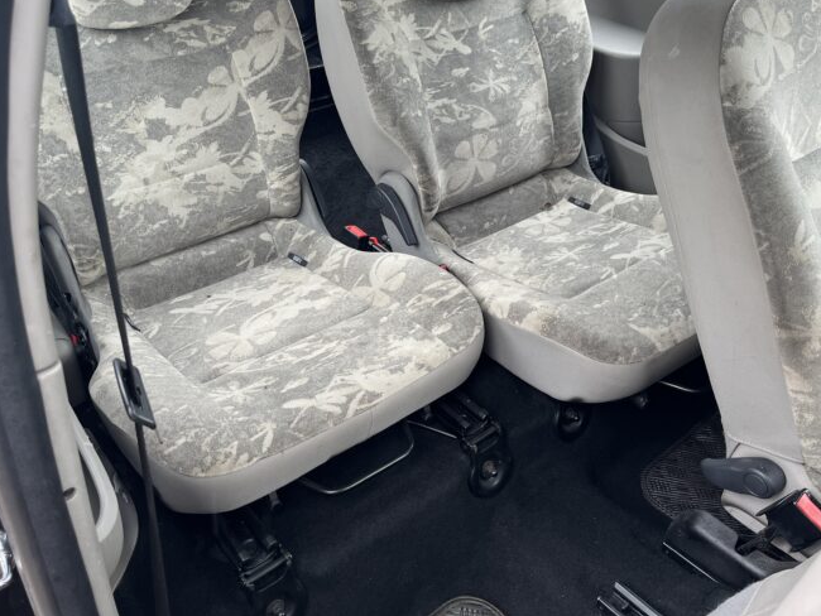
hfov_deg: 56.7
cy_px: 250
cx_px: 378
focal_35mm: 32
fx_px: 759
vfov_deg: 44.0
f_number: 1.6
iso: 50
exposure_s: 1/121
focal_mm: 5.1
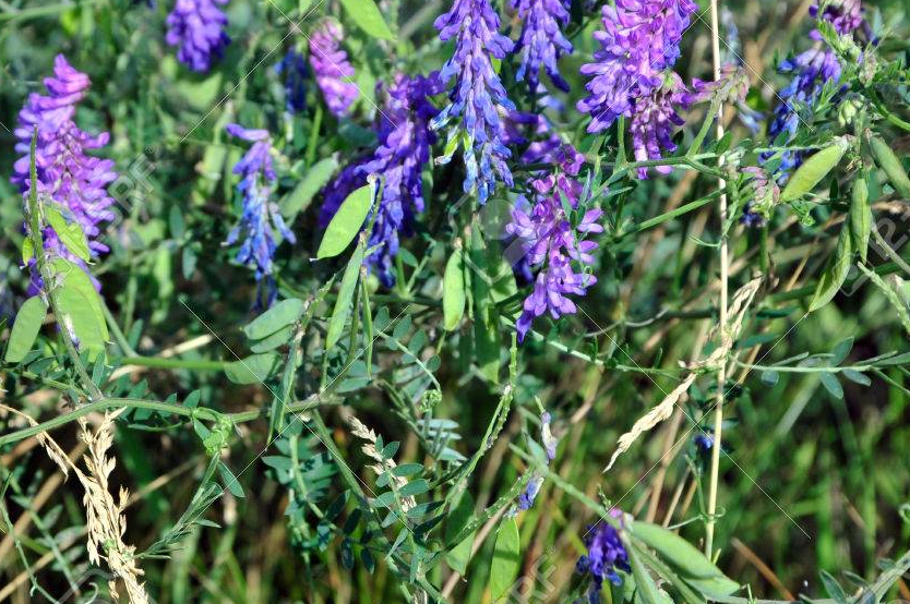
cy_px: 179
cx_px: 296
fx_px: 3661
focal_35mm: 145
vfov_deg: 9.4
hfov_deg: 14.1
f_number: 8
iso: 200
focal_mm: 62
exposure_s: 1/320
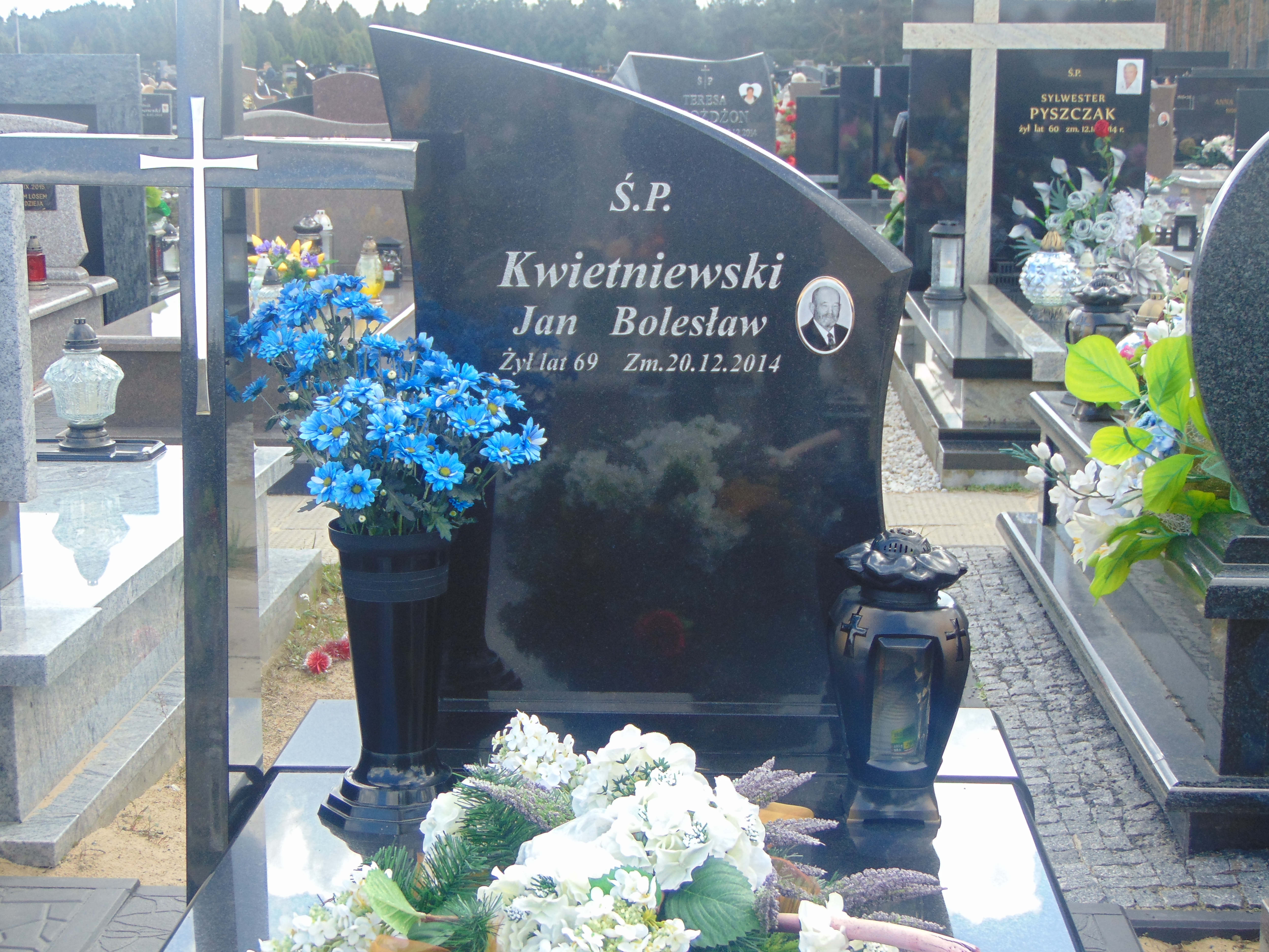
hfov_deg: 32.2
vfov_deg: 24.4
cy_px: 476
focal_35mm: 60
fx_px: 2200
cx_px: 634
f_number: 3.6
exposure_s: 1/160
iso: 80
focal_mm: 10.8
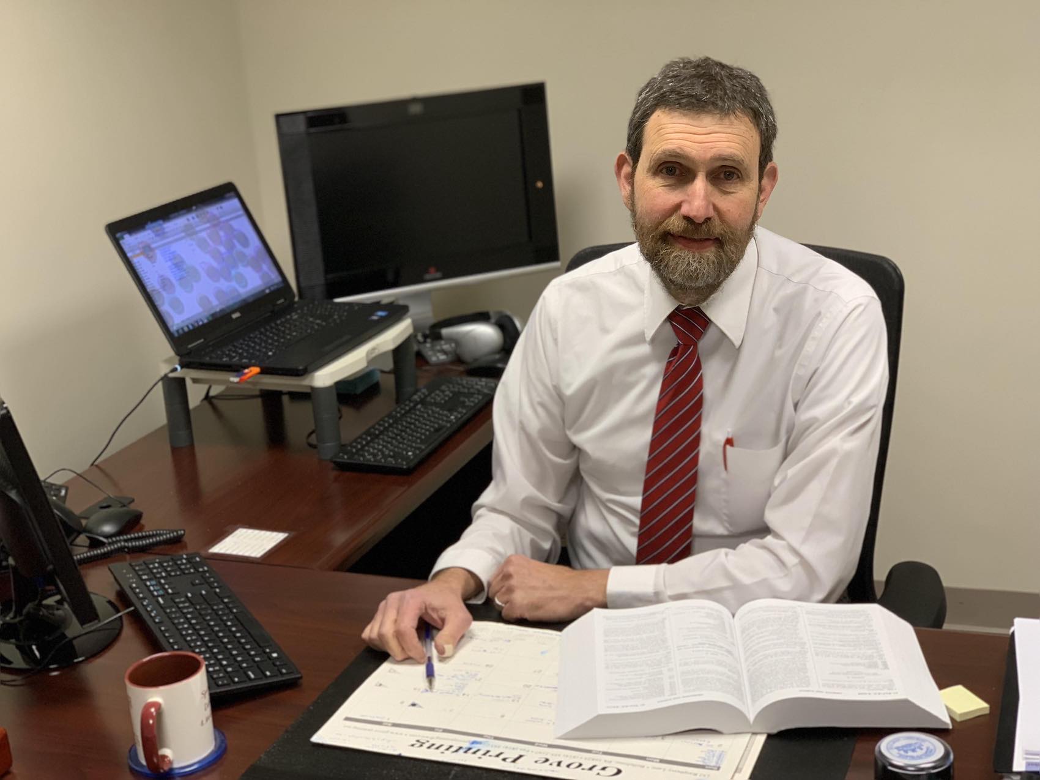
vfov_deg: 28.0
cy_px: 390
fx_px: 1562
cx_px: 520
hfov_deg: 36.8
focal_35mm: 52
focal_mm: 6
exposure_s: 1/60
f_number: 2.4
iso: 100
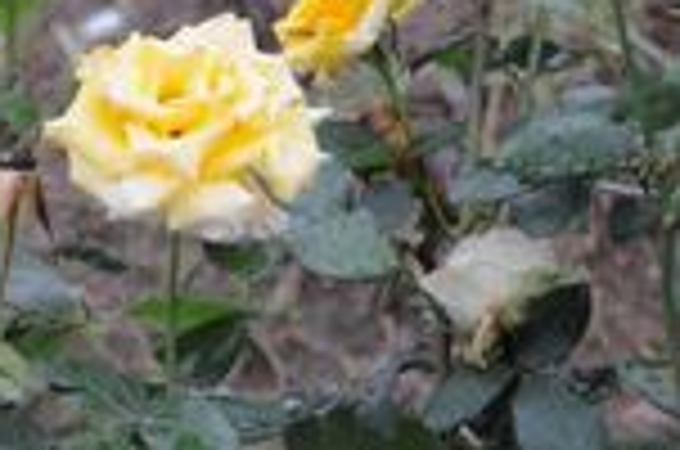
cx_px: 455
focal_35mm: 470
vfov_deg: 2.9
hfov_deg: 4.4
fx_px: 8868
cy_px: -212
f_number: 5.3
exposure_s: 1/40
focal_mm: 105
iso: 200
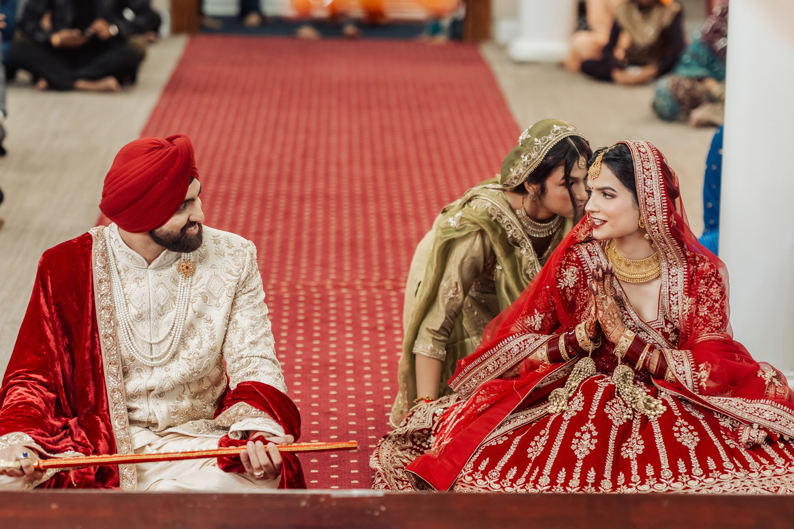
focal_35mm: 90
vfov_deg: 15.2
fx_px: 1985
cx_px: 386
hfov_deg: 22.6
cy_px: 254
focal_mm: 85
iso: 500
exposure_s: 1/200
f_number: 2
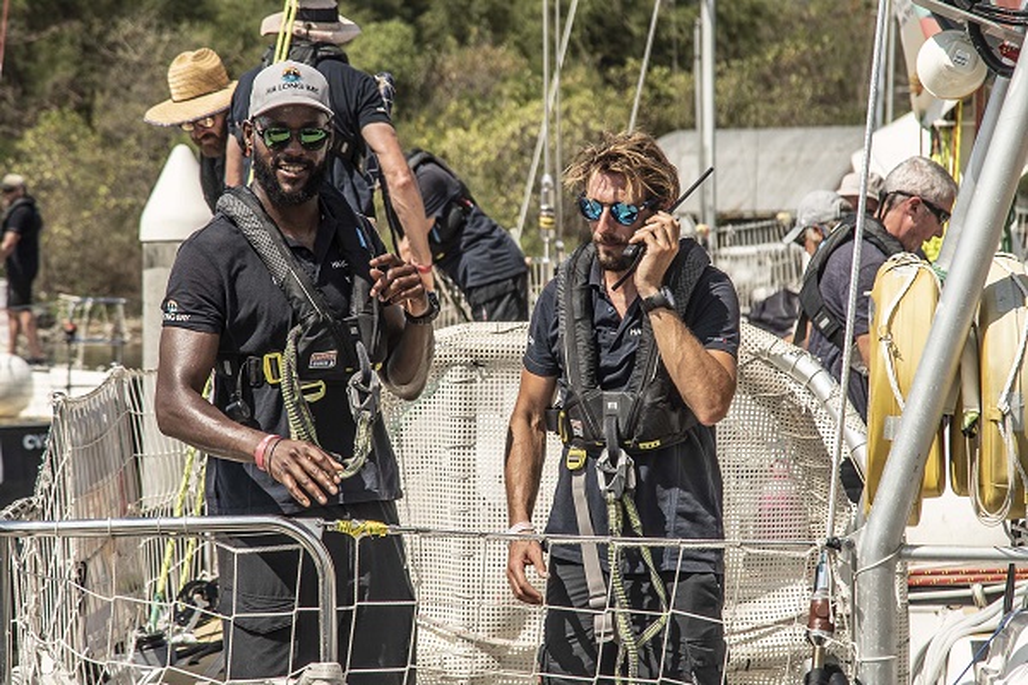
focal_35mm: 157
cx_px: 514
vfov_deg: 8.7
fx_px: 4483
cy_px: 342
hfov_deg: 13.1
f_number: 6.3
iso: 100
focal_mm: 105
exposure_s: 1/640
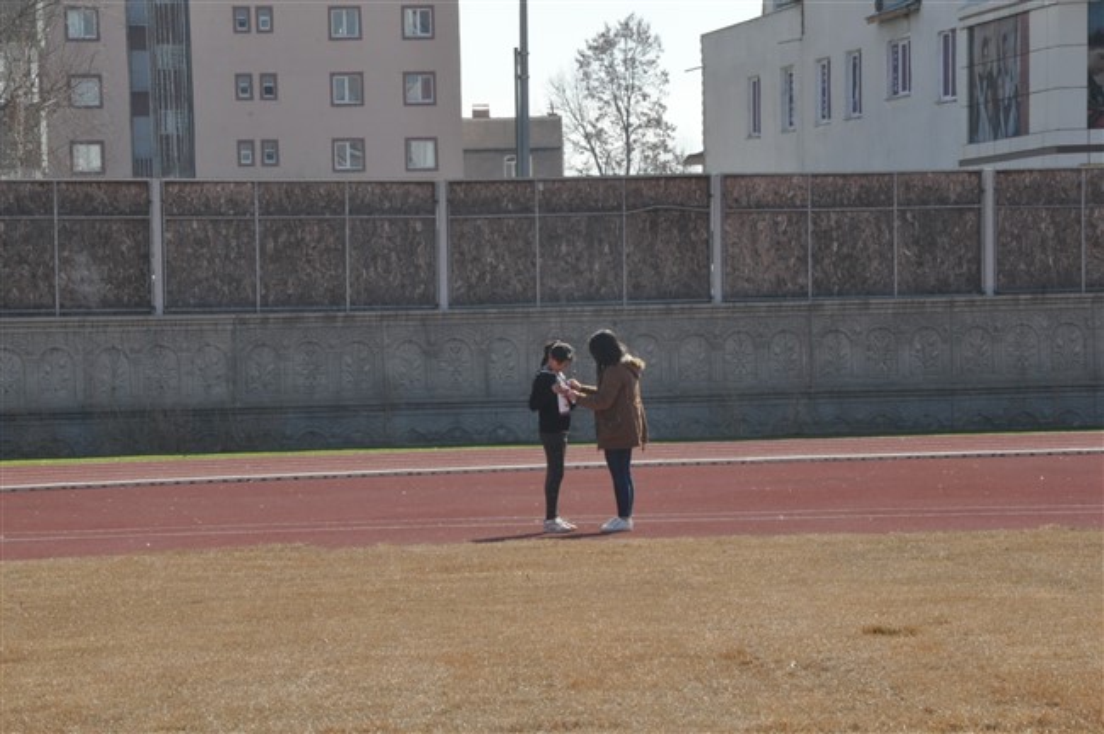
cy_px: 367
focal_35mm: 158
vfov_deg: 8.7
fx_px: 4825
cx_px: 552
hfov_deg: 13.1
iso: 1250
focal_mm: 105
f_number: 32
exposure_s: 1/200
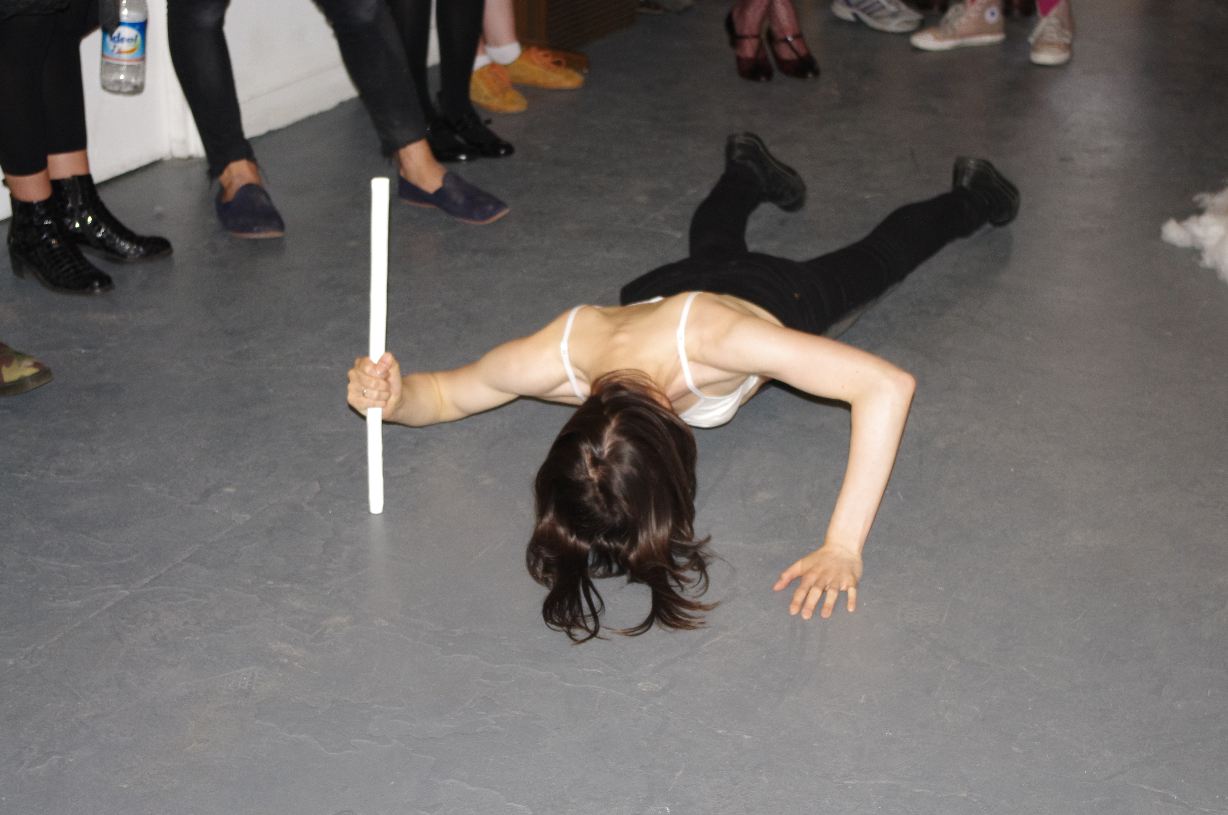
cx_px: 614
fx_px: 2180
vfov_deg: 21.2
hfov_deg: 31.5
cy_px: 408
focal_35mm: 64
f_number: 4.5
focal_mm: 42.5
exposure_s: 1/30
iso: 800
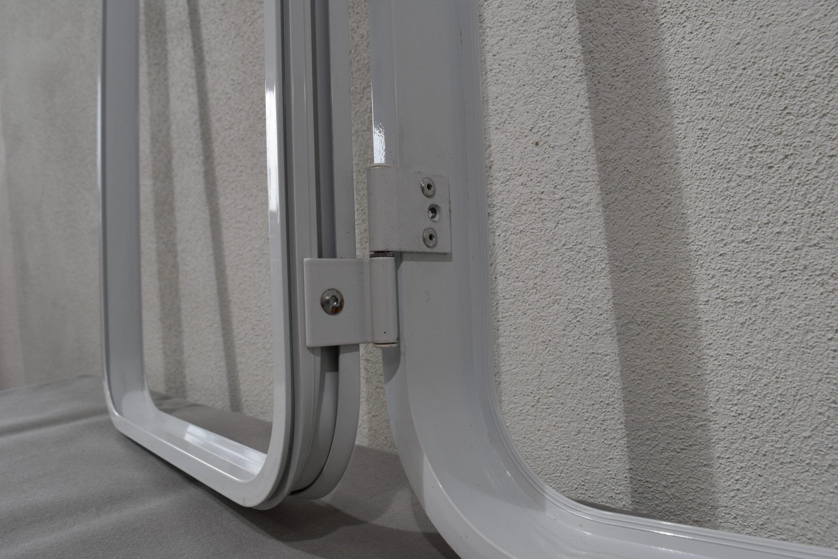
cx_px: 419
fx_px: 698
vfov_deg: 43.6
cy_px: 280
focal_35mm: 30
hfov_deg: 61.9
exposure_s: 1/60
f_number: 8
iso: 280
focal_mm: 20
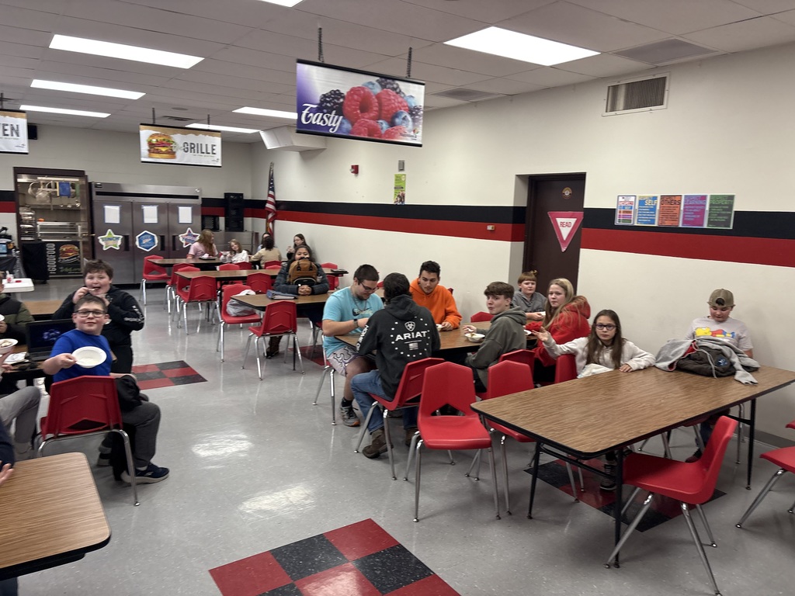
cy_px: 298
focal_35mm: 26
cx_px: 398
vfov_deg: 53.1
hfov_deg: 67.3
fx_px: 597
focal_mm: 5.96
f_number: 1.6
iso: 125
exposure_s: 1/123
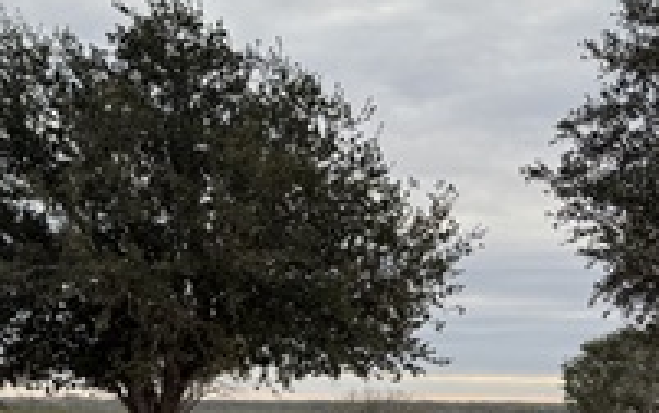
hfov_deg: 25.5
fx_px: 1456
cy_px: 426
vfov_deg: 15.8
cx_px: 380
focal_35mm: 81
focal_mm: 6.76
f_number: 1.78
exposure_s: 1/1980
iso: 80
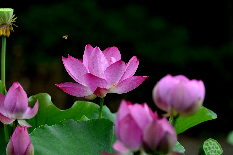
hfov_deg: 8.3
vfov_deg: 5.6
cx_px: 106
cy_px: 70
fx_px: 1596
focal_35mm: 247
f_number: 2.8
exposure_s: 1/1250
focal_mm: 135
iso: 200
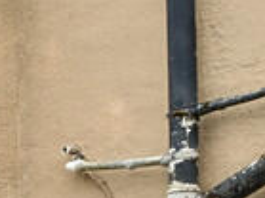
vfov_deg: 9.3
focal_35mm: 149
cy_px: 387
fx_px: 1140
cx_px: -602
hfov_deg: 9.4
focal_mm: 14
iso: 400
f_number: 8
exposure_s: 1/500
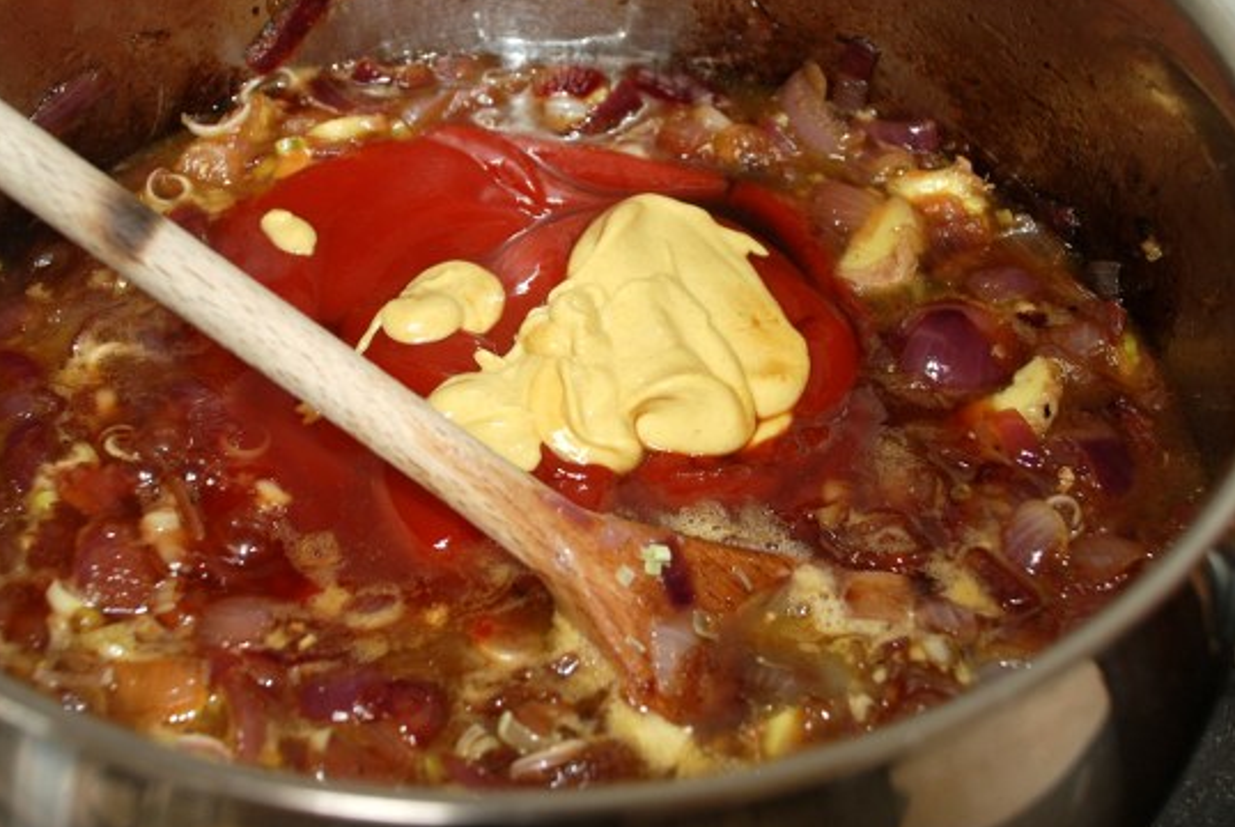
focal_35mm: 58
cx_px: 613
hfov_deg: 34.4
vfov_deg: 23.4
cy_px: 292
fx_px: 1992
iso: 200
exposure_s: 1/60
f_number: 4
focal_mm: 26
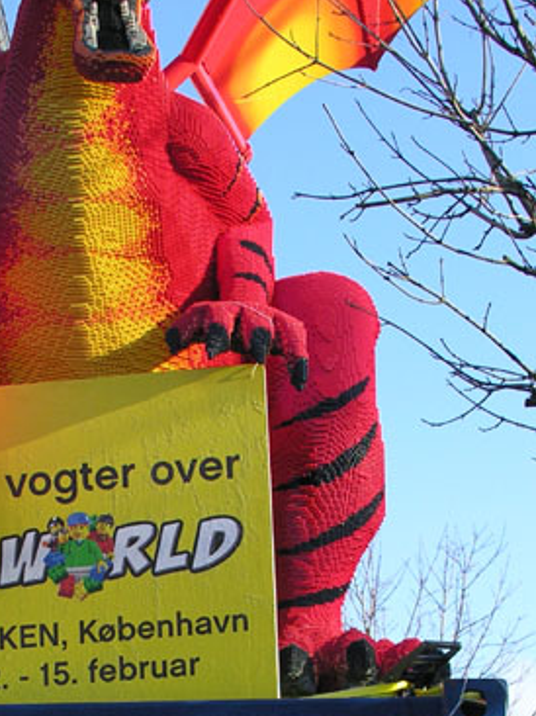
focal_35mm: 98
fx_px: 2026
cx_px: 131
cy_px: 667
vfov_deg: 19.6
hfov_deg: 15.0
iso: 50
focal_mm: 8.9
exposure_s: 1/146
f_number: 4.5
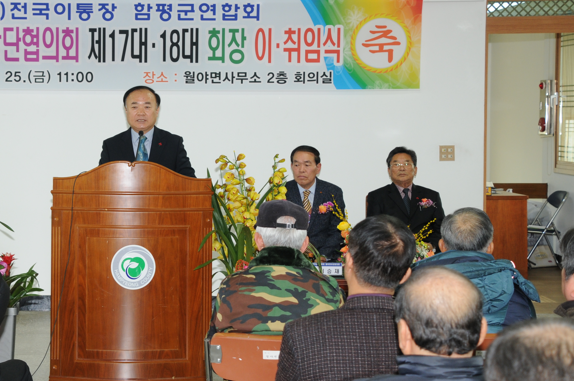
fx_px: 1417
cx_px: 140
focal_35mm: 89
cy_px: 147
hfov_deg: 22.7
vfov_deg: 15.3
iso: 320
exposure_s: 1/60
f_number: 5.6
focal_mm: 38
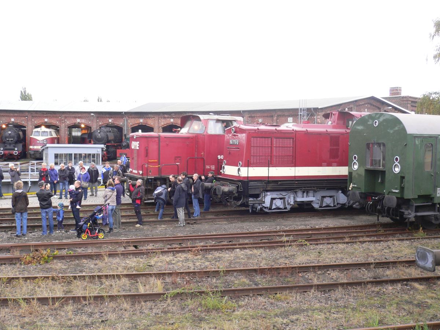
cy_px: 165
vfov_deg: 35.1
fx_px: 521
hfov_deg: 45.8
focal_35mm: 41
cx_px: 220
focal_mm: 6.8
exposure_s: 1/40
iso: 100
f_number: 3.1
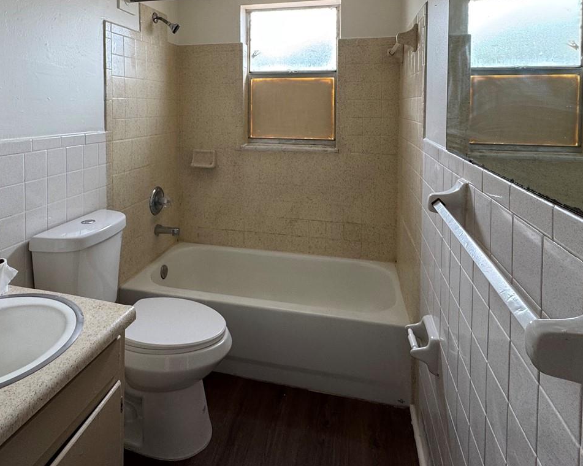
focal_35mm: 23
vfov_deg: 57.9
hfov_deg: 72.3
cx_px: 253
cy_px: 120
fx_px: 397
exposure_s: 1/99
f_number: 2.2
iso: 100
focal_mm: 2.22
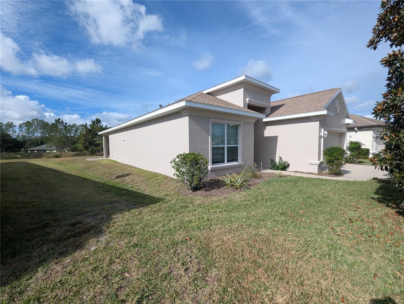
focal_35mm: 13
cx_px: 202
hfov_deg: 106.1
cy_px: 152
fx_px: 152
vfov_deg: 90.1
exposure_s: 1/1751
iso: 43
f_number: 2.2
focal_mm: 1.95
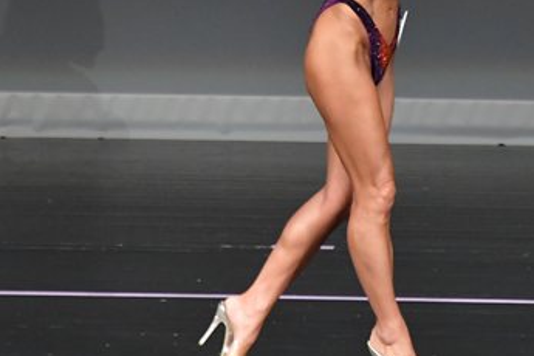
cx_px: 400
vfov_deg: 1.8
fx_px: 11480
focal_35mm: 774
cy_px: 22
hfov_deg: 2.7
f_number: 5.6
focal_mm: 230
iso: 4000
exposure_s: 1/400
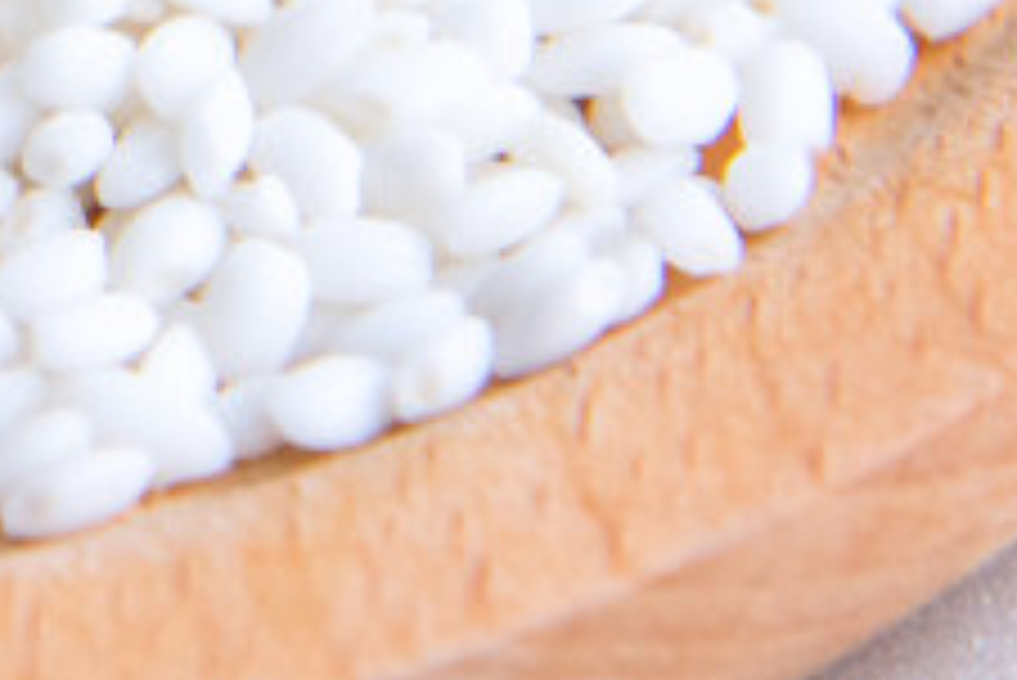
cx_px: -904
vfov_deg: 3.9
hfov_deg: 5.7
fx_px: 10007
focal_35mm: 354
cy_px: -486
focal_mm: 50
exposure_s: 1/50
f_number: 5
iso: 320
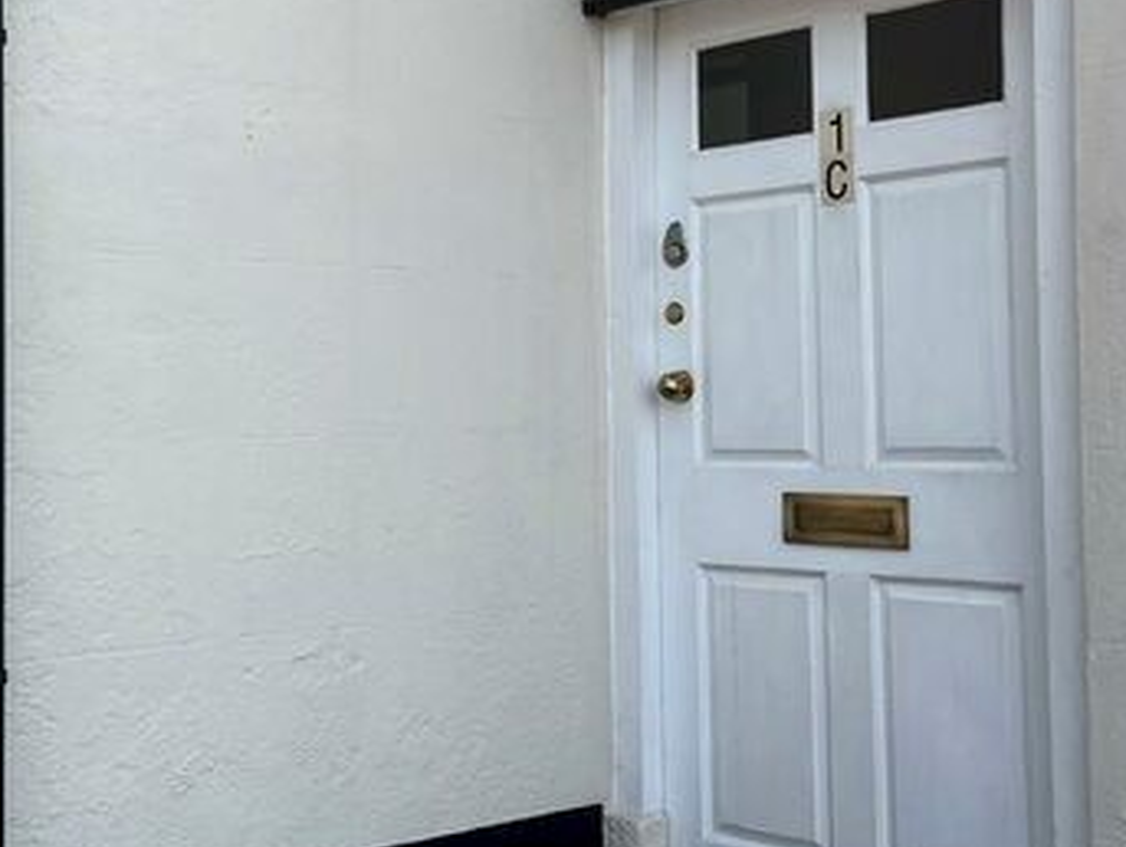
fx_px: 1726
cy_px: 314
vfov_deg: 27.5
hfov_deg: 35.0
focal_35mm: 53
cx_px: 233
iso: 50
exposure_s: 1/1580
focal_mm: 5.1
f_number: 1.6
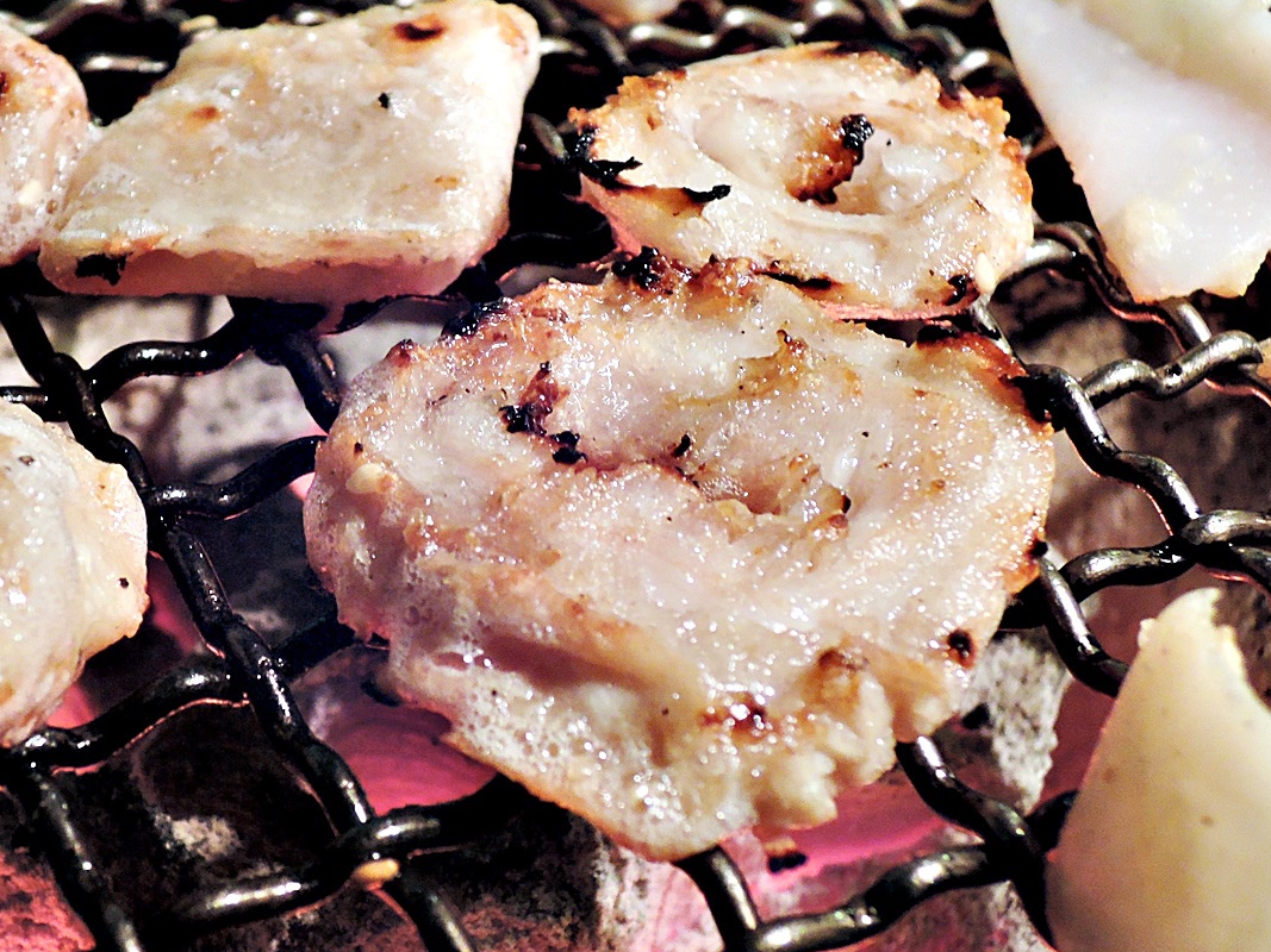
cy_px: 438
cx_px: 410
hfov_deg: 31.9
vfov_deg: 24.4
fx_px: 2203
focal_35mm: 60
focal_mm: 8.6
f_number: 3.5
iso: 450
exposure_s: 1/13
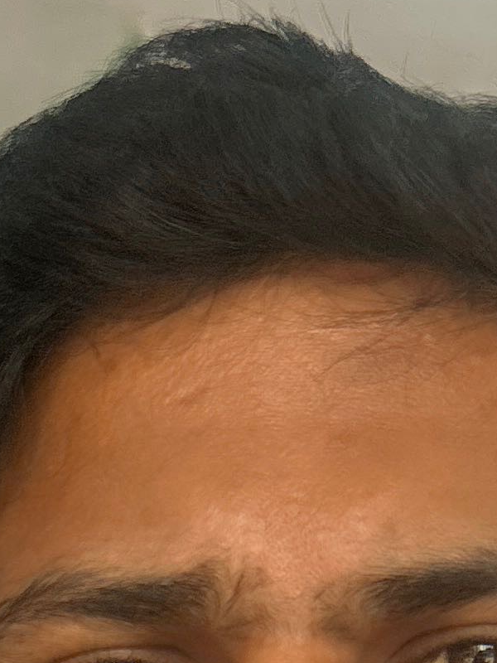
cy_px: 1413
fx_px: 2508
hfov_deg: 11.3
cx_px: 224
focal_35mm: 131
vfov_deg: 12.7
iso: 50
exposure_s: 1/482
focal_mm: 5.7
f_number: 1.5
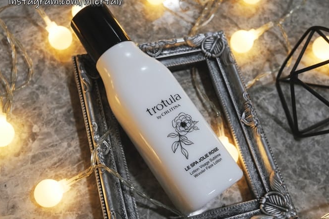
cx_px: 165
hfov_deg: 46.4
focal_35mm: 42
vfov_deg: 31.8
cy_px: 118
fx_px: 384
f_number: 4.6
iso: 640
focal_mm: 20
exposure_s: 1/60
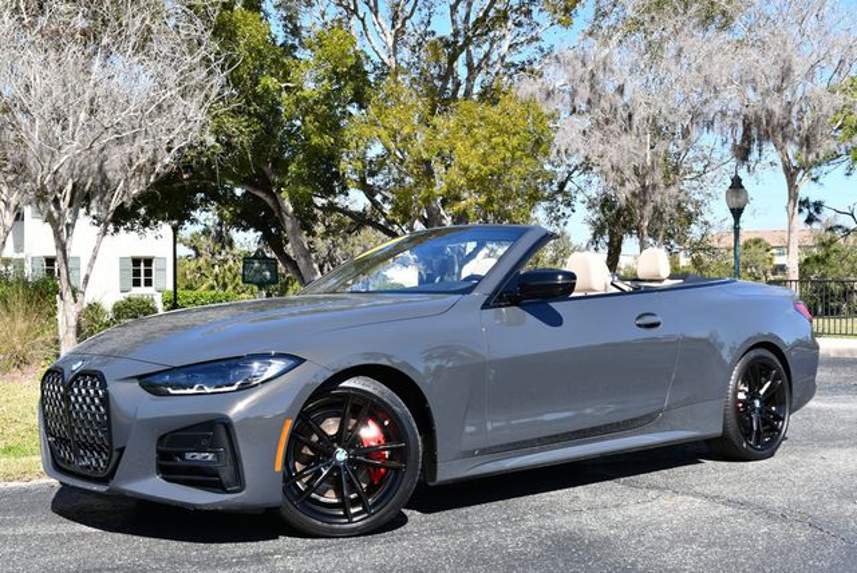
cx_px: 428
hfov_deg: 44.5
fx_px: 1048
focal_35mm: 44
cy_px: 286
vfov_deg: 30.6
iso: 140
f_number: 8
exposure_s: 1/250
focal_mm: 22
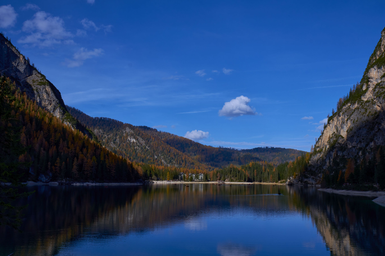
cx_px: 192
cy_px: 128
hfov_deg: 54.4
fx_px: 374
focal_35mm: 35
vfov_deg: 37.9
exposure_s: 1/250
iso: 250
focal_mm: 23
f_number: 16
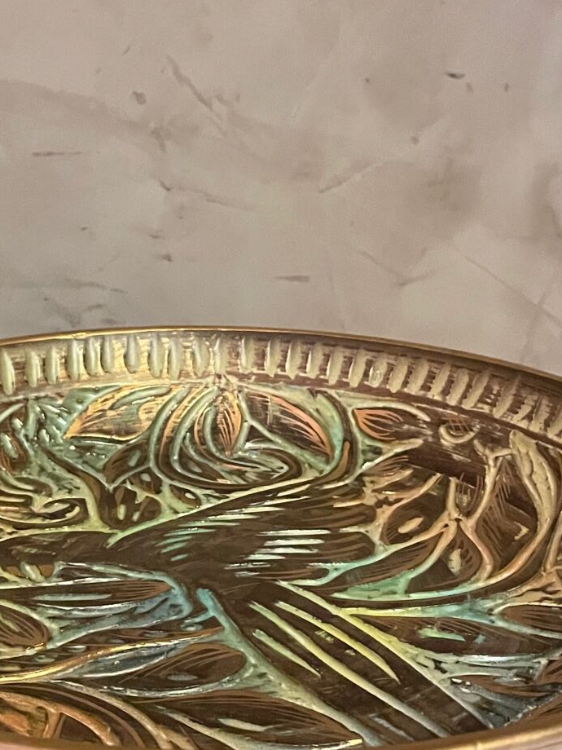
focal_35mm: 57
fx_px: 1234
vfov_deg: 33.7
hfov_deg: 25.6
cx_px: 223
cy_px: 420
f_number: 1.6
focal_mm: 4.2
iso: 640
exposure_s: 1/25
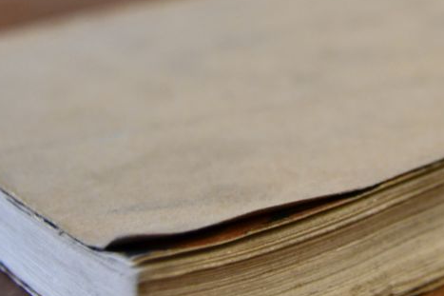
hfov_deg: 19.4
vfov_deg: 13.3
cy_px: 34
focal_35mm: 102
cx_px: 460
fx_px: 1257
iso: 900
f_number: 3.8
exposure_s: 1/125
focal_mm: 23
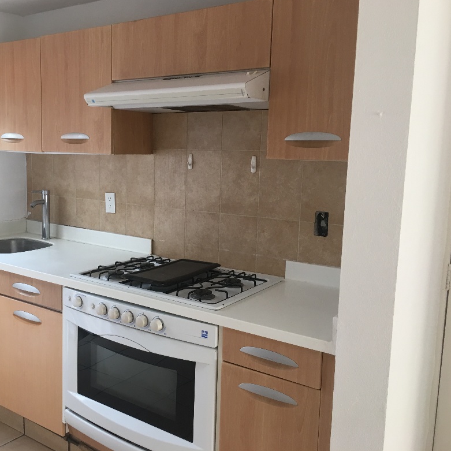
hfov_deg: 46.6
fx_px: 516
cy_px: 224
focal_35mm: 35
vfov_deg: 47.2
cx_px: 155
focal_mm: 4.15
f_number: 2.2
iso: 25
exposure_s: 1/30
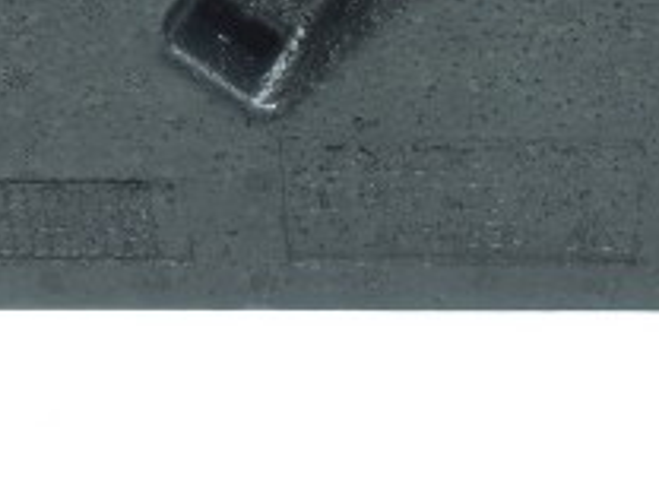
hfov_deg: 25.1
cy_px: 16
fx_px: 1466
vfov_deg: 18.7
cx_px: 491
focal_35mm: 77
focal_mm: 4.5
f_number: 3.1
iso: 125
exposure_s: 1/40
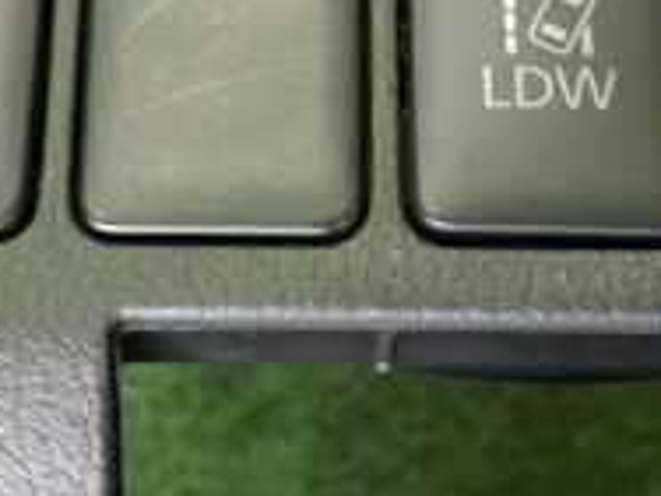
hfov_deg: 20.4
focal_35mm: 96
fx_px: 1833
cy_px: -28
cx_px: 243
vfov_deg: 15.1
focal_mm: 5.4
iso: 1000
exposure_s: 1/60
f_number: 2.3
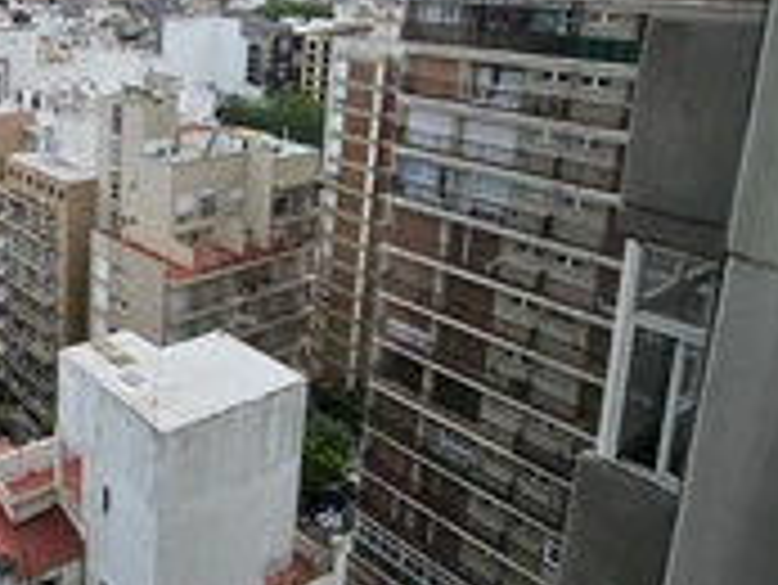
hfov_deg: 44.7
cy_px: 94
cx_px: -40
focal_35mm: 33
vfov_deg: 40.7
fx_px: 742
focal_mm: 1.7
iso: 32
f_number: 2.2
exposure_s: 1/2038
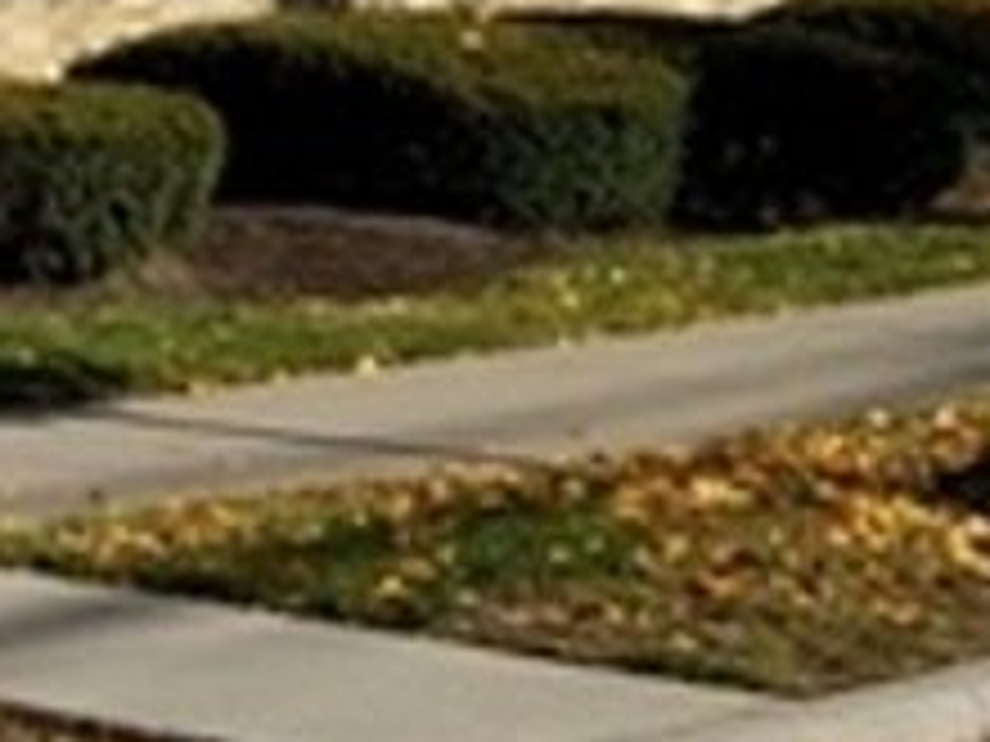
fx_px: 5119
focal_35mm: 179
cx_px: -794
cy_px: -340
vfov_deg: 8.1
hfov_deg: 10.4
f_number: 1.7
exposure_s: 1/3056
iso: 50
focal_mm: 4.2
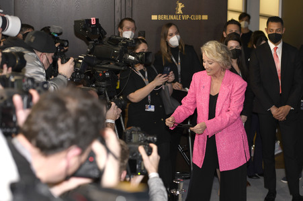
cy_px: 100
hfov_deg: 28.9
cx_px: 152
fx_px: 589
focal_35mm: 70
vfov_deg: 19.4
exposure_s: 1/400
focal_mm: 70
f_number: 3.5
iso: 640
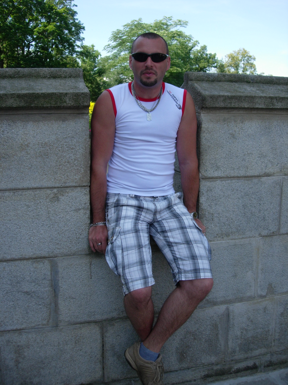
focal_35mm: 38
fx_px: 422
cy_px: 192
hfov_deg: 37.7
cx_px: 144
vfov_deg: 49.0
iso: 64
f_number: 2.8
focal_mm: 7.8
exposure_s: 1/558
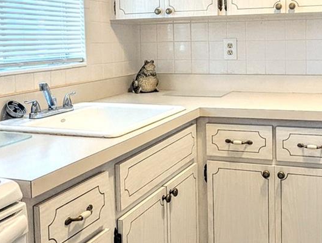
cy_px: 69
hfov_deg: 39.5
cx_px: 189
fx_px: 447
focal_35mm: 48
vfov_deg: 30.0
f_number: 2.2
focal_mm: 2.35
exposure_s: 1/120
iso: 60
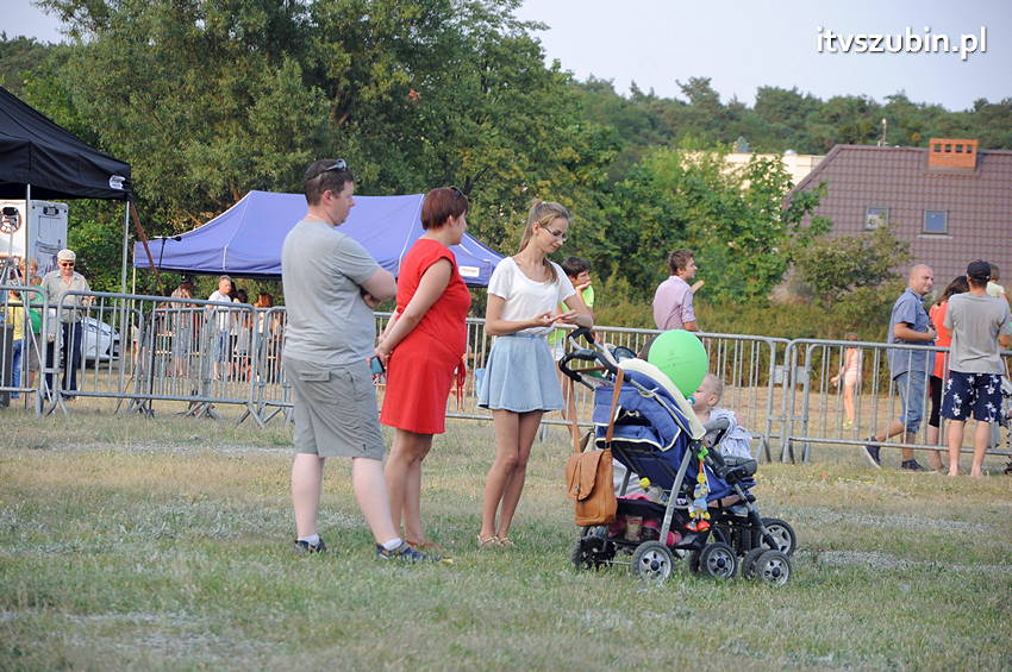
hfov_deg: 13.1
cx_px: 506
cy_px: 336
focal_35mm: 158
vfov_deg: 8.7
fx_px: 4423
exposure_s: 1/320
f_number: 5.6
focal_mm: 105
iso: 500
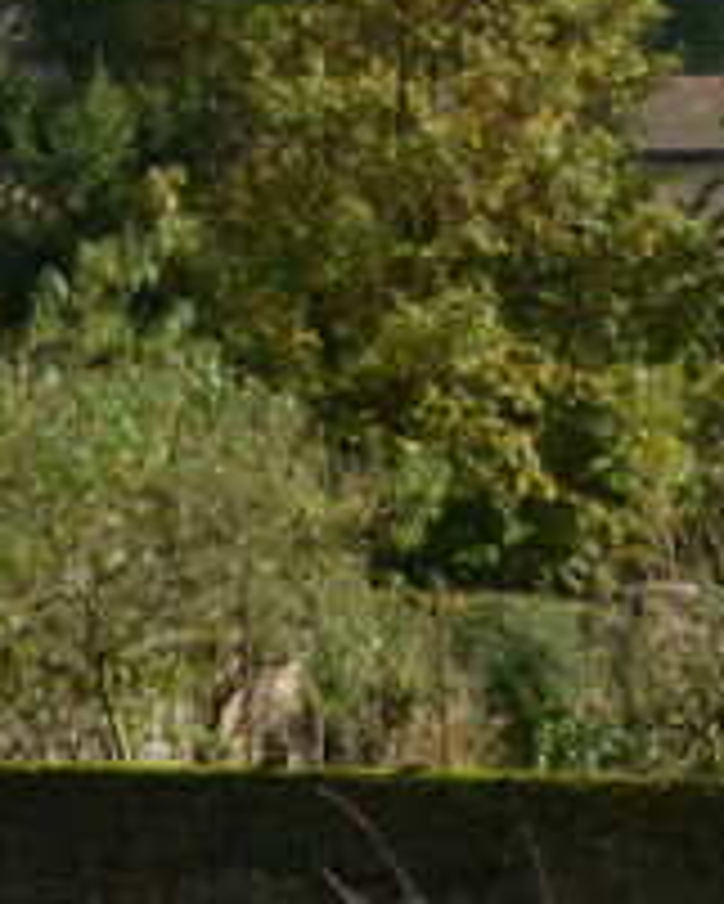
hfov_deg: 8.8
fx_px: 4684
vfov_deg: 10.6
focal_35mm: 175
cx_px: 180
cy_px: -499
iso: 800
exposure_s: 1/640
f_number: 13
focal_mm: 26
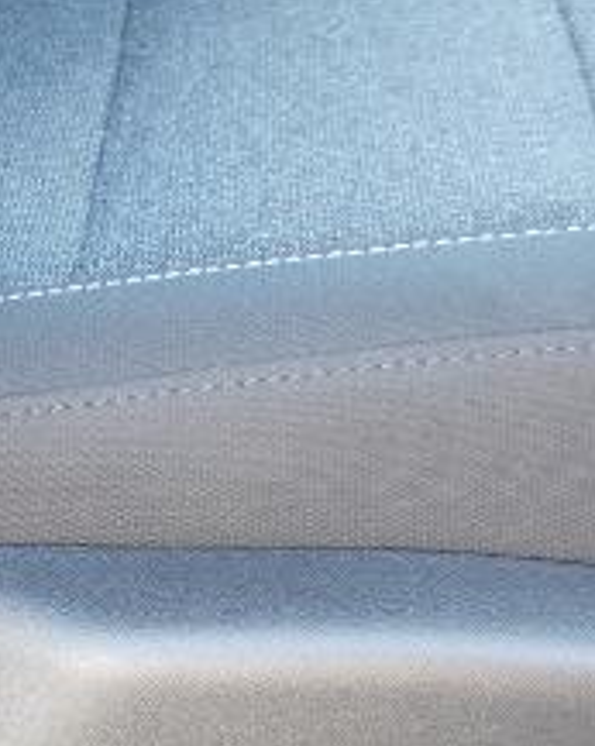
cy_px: 533
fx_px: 1654
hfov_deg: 20.3
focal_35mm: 75
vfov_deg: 25.2
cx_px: 162
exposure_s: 1/25
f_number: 3.2
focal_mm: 4.6
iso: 140
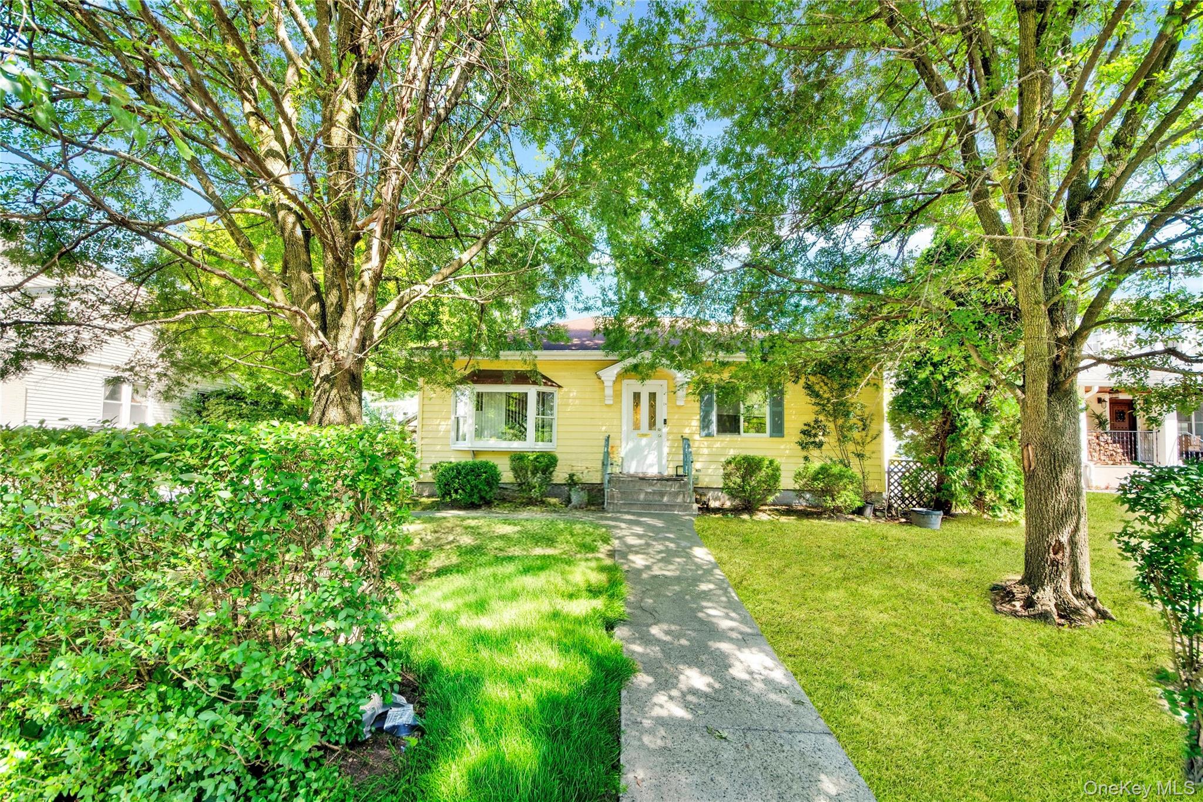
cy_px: 401
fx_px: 401
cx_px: 602
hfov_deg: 112.6
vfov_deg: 90.0
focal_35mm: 12
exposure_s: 1/40
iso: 100
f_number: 8
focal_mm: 8
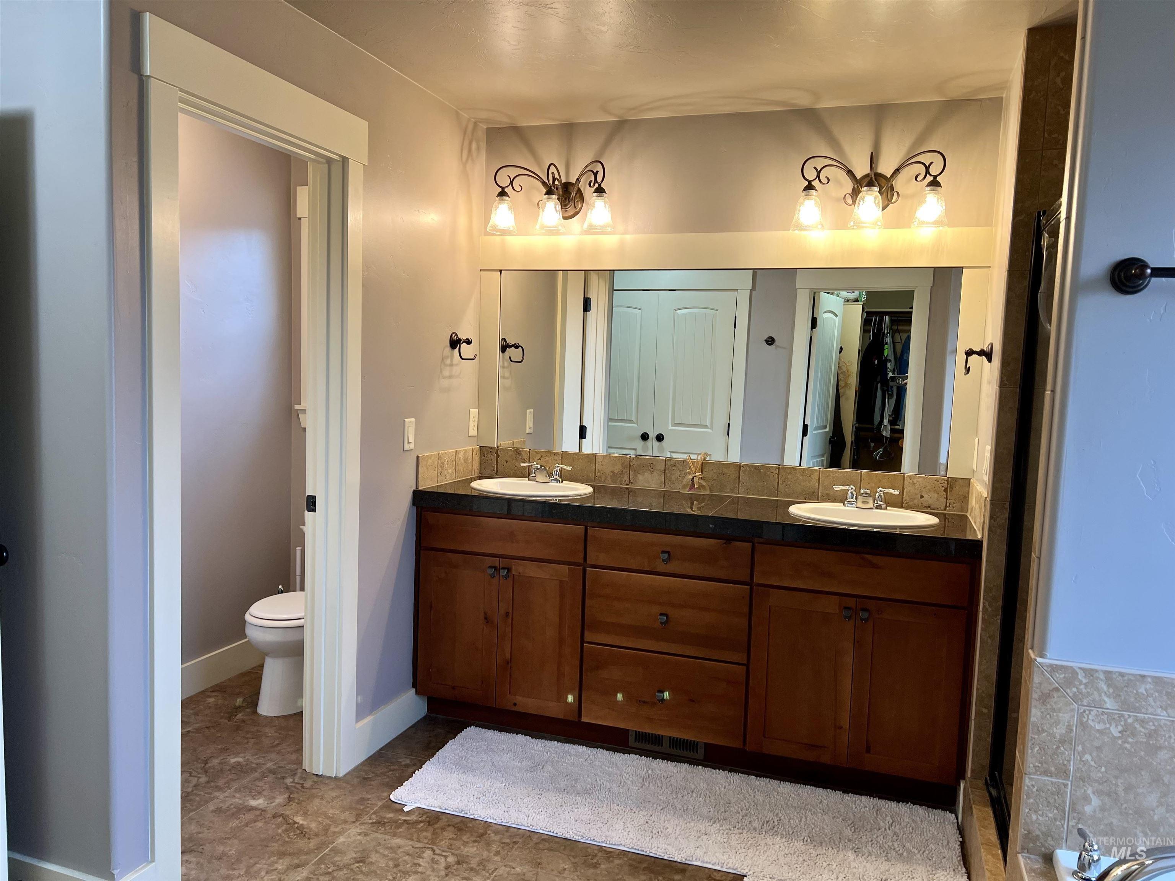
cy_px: 440
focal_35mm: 26
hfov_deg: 67.3
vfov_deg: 53.1
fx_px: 883
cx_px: 588
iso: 64
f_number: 1.5
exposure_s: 1/60
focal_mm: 5.7
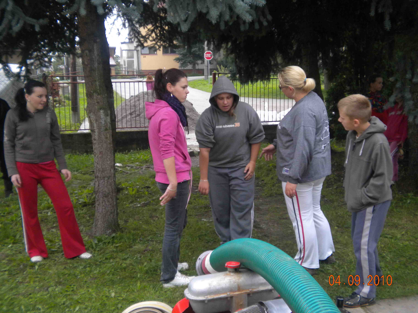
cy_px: 156
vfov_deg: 28.0
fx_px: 628
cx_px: 209
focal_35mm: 52
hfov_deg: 36.8
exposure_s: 1/60
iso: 218
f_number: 3.9
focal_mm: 9.3
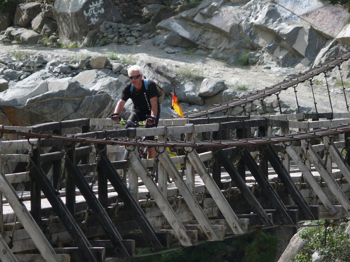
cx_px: 175
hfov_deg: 4.7
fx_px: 4247
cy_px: 131
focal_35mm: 420
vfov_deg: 3.5
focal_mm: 88.8
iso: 100
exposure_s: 1/250
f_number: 4
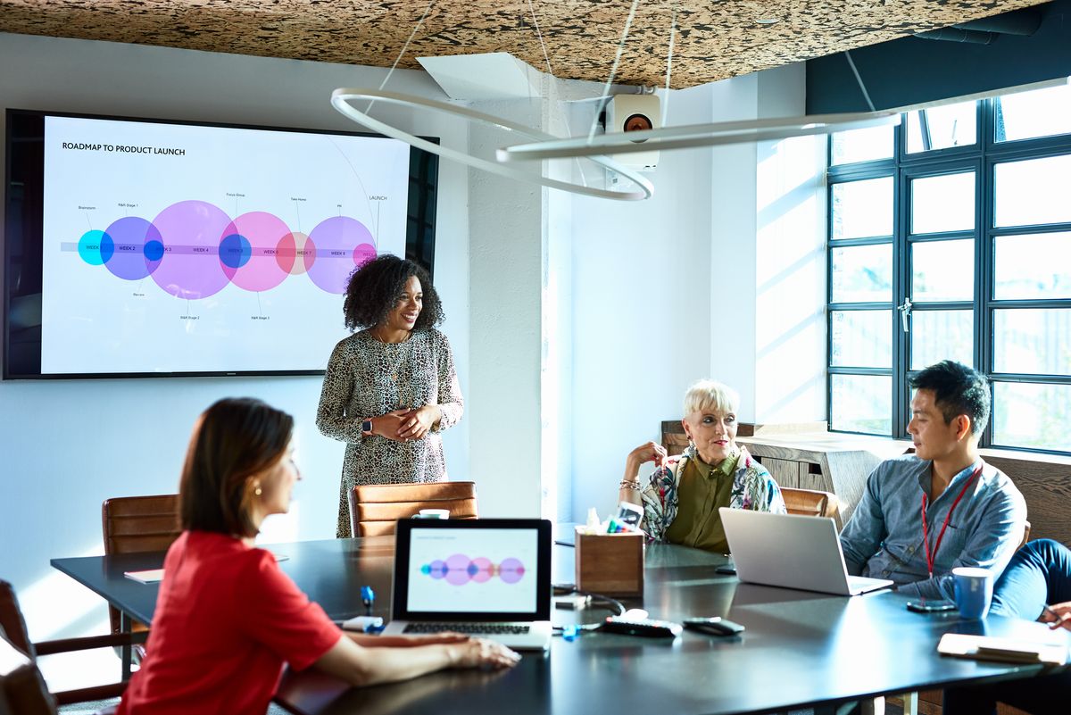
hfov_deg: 39.6
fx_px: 1488
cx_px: 536
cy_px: 358
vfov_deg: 27.0
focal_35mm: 50
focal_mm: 50
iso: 640
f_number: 2.8
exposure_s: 1/320
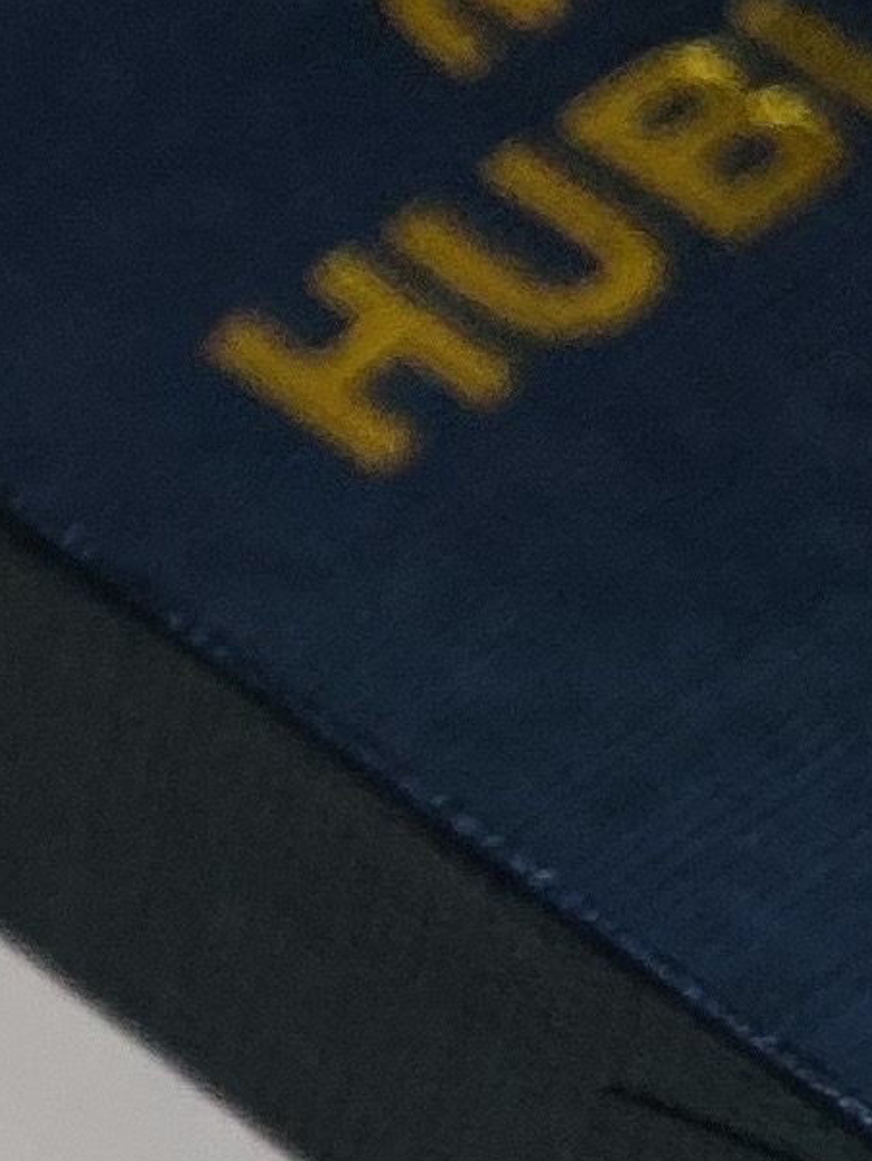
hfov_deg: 7.6
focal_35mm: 174
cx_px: -1657
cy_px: 2035
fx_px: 5840
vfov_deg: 10.7
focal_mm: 4.25
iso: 40
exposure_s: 1/100
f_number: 1.8
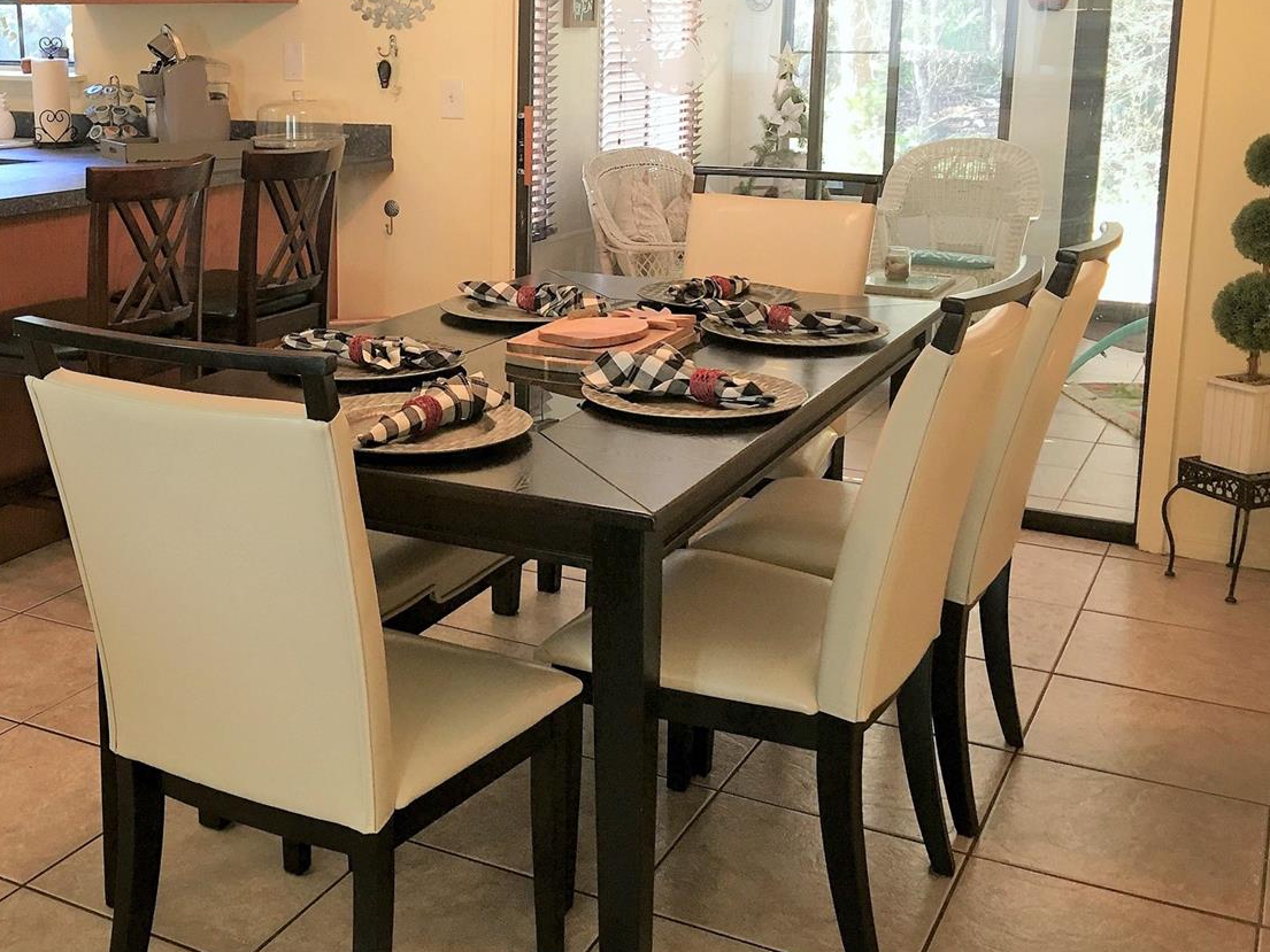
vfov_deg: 34.0
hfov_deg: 44.2
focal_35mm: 42
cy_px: 310
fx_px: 1541
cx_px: 433
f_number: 2.2
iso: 50
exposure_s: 1/15
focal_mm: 4.15
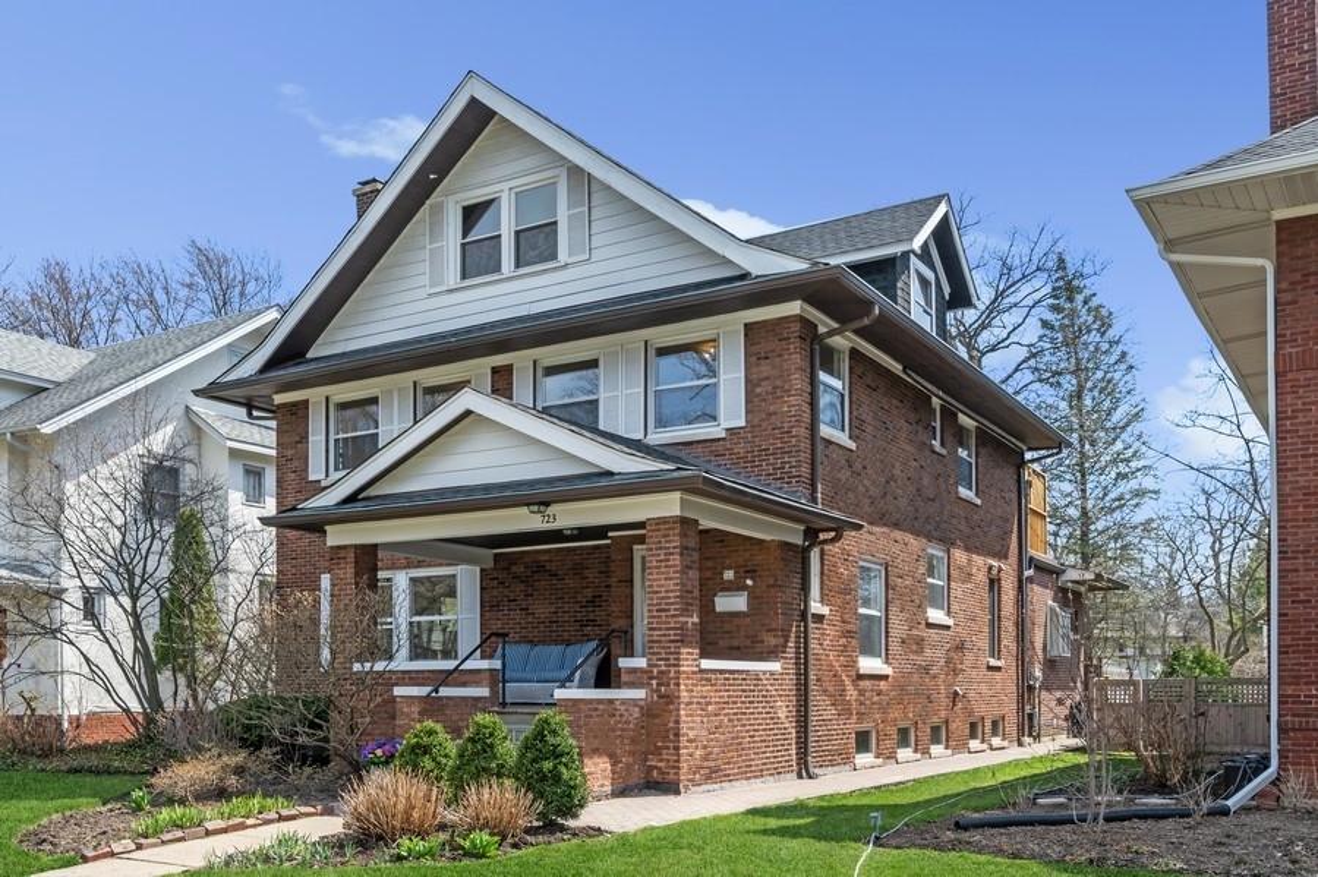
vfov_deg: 42.3
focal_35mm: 31
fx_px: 1134
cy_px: 438
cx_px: 659
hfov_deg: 60.3
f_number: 9.5
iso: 200
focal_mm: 21
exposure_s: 1/250
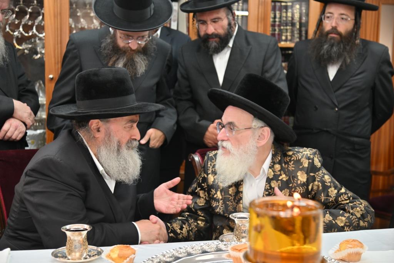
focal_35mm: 50
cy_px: 132
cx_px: 197
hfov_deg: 39.6
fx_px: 547
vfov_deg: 27.0
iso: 500
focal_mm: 50
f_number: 4
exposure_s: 1/160
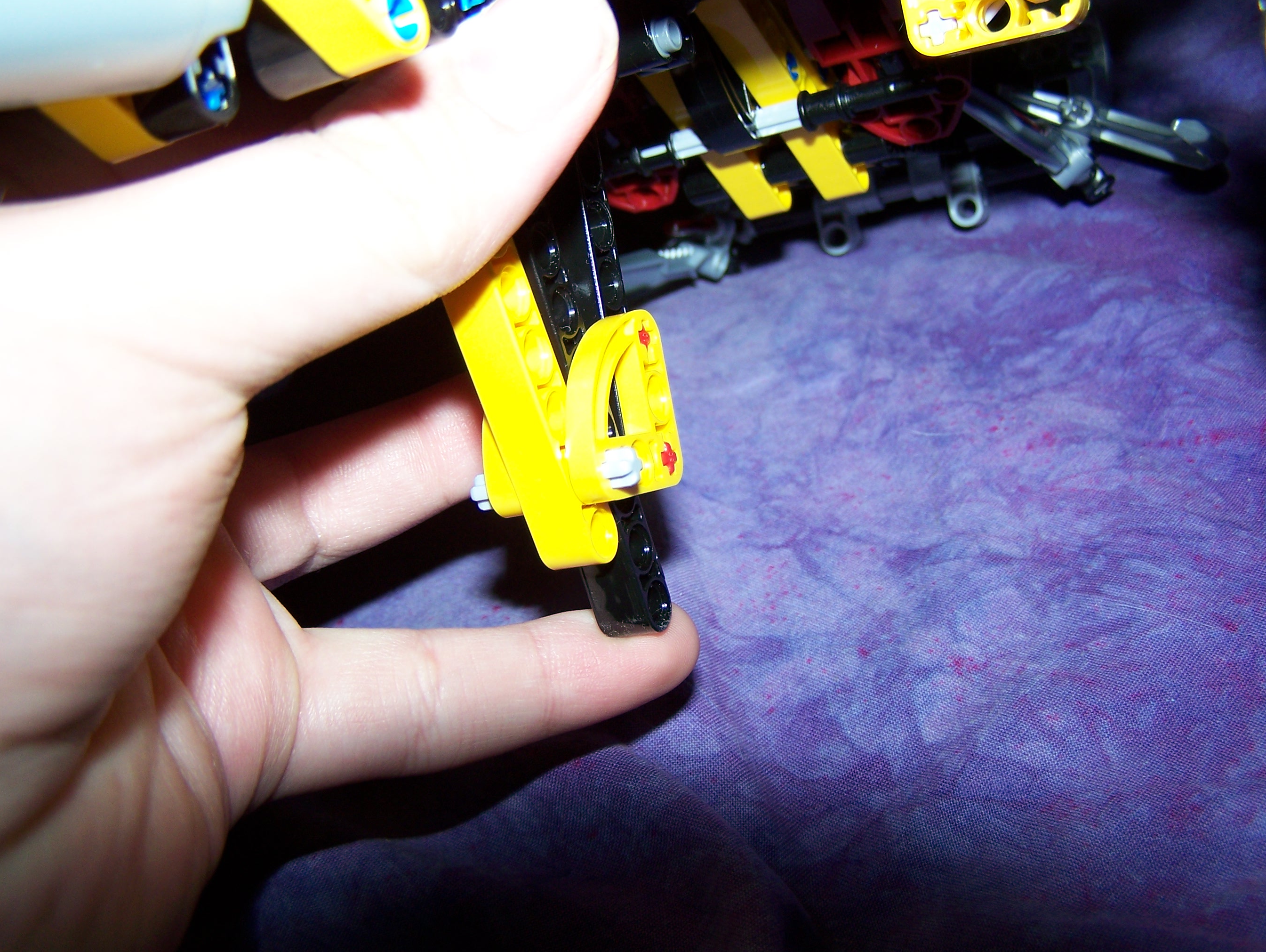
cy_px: 496
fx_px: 1464
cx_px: 658
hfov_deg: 46.8
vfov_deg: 36.0
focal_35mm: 40
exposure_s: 1/60
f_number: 2.8
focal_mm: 6.3
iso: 80
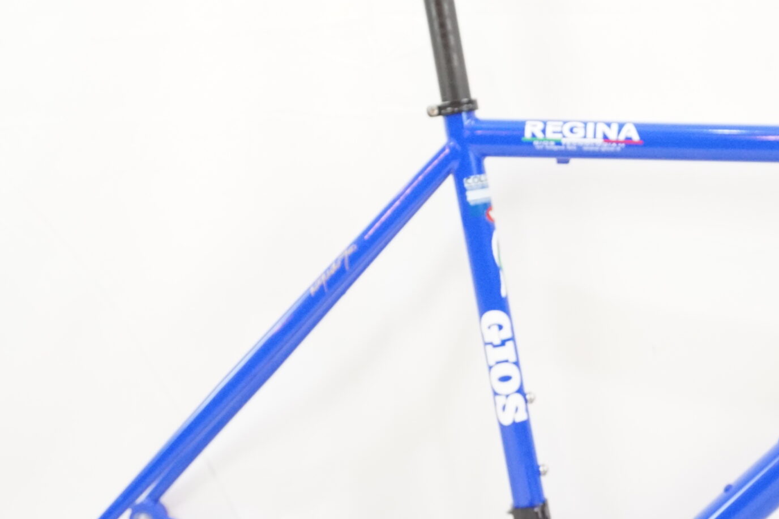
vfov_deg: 20.3
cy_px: 305
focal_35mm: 67
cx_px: 675
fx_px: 1450
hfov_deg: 29.1
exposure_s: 1/40
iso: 1600
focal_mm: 24
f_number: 5.6
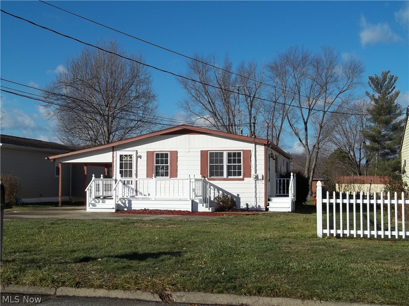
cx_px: 204
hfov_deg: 41.2
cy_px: 153
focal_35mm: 46
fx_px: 544
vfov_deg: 31.5
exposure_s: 1/200
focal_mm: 8.3
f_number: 8.8
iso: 64
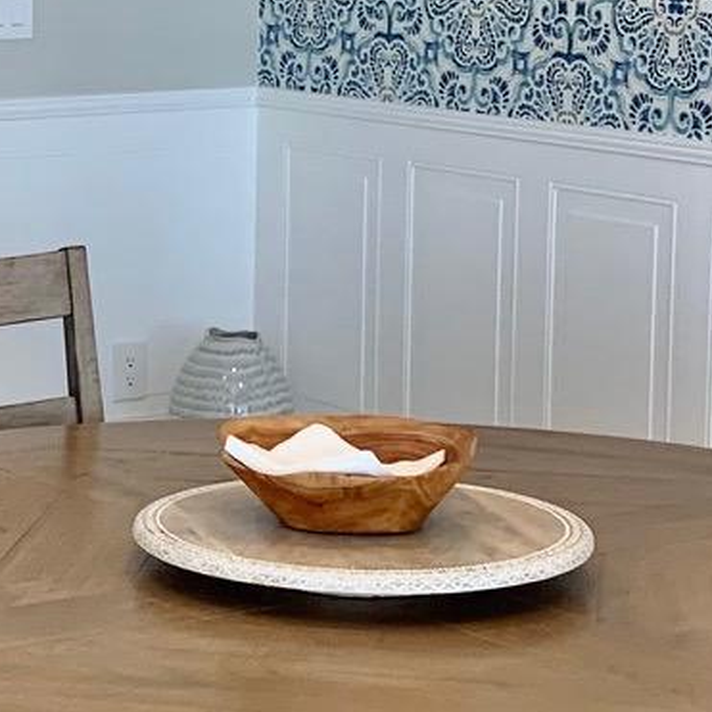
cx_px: -123
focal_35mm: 125
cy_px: 261
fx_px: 2909
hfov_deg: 13.6
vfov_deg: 13.9
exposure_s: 1/120
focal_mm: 4.25
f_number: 1.8
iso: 64
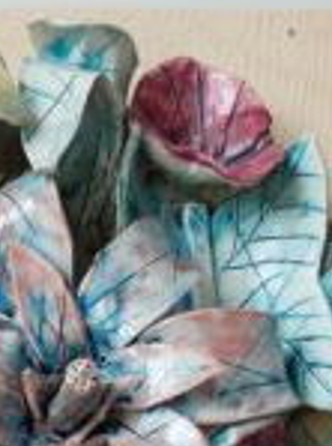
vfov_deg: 14.6
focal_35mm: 115
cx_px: -209
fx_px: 1477
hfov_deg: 12.1
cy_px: 859
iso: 50
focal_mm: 5.23
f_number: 1.8
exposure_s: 1/60
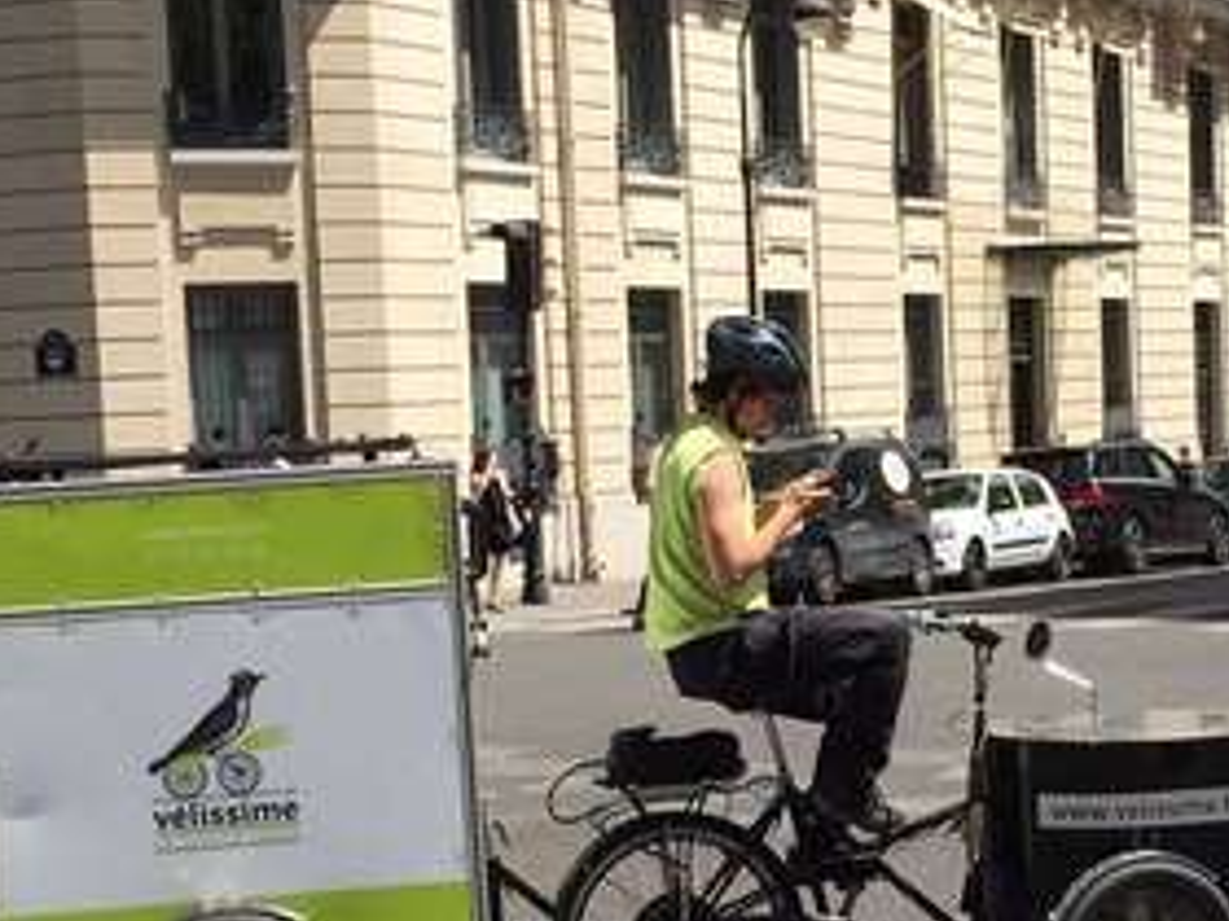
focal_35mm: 83
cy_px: 662
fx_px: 2947
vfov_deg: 17.7
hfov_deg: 23.5
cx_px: 821
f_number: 2.2
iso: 32
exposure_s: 1/1799
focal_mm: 4.15
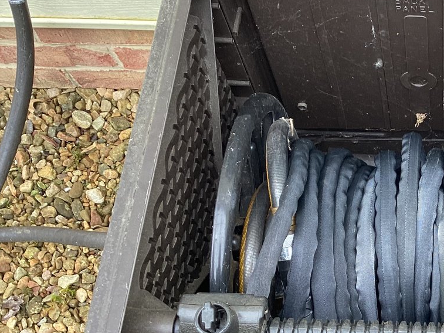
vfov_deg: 23.7
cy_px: 174
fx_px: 795
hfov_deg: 29.2
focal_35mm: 62
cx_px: 441
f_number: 2.4
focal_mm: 3.3
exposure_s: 1/120
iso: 40
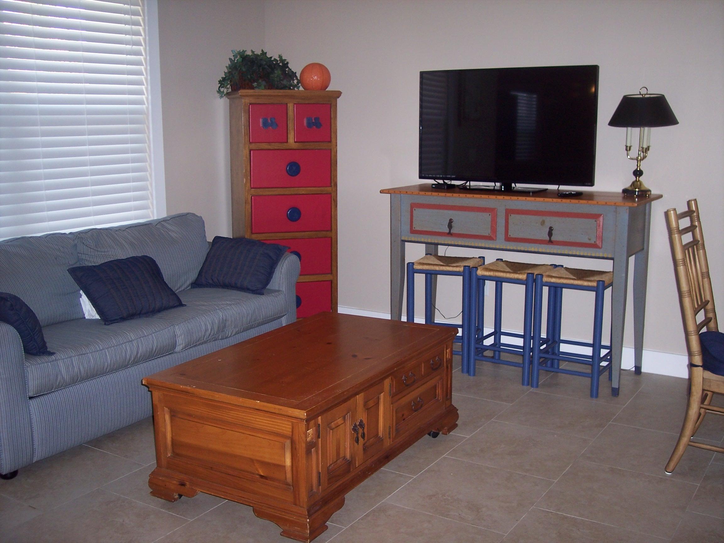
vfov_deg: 36.8
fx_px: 816
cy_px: 272
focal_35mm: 39
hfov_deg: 47.9
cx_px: 362
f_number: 2.8
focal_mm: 8
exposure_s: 1/60
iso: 100
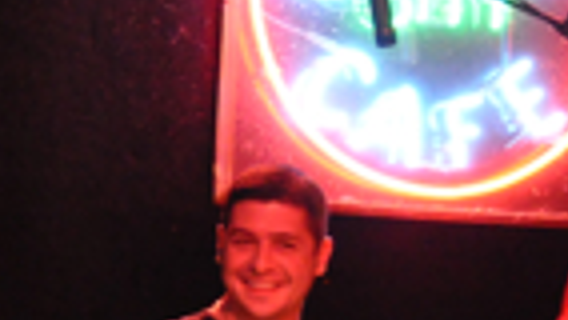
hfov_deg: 4.6
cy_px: 562
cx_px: -28
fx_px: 7006
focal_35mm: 465
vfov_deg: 2.6
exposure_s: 1/25
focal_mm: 70
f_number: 4.5
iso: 3200
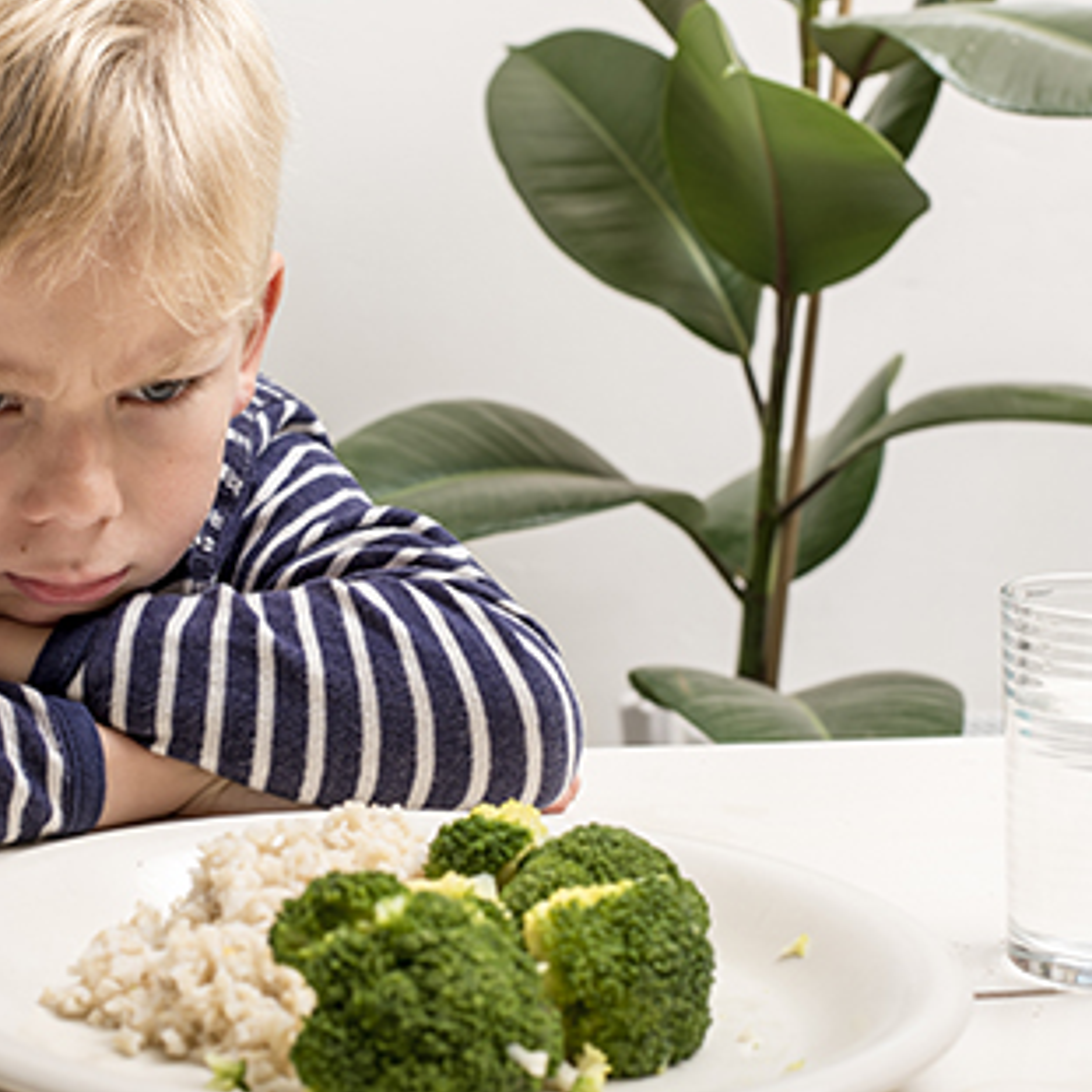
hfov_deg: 21.1
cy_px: 565
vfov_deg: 21.1
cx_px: 390
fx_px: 2927
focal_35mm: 82
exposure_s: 1/160
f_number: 6.3
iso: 100
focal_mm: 50
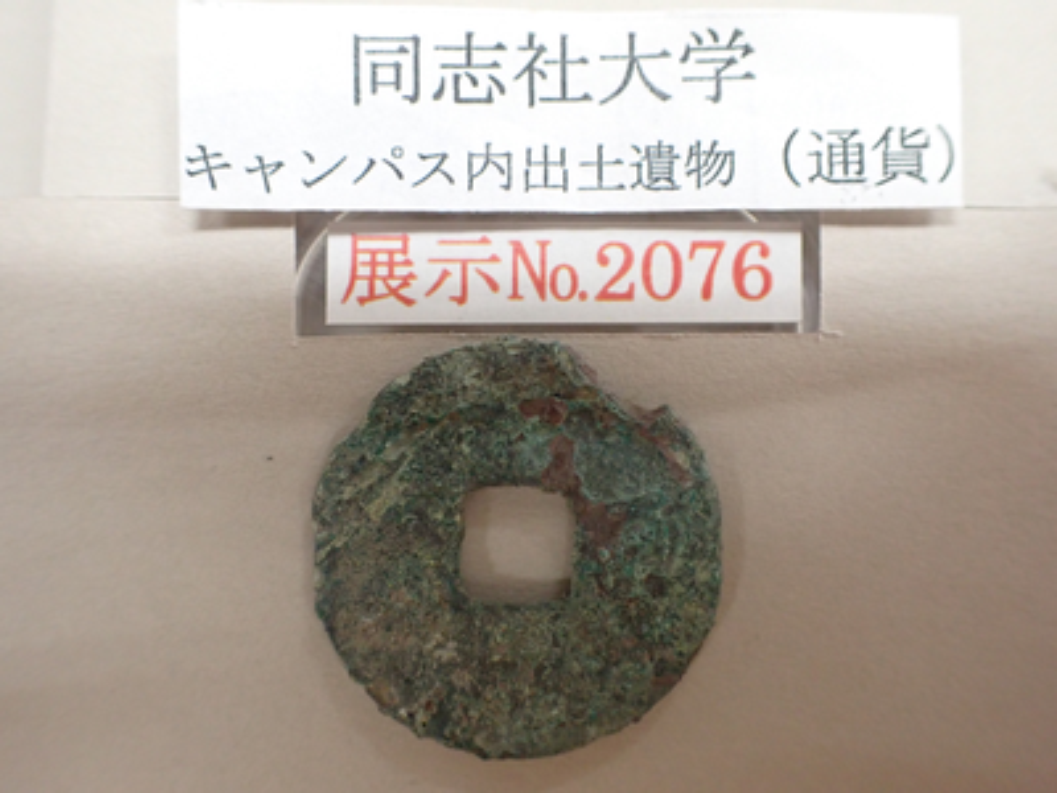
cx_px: 528
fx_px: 916
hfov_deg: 60.0
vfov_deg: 46.8
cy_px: 396
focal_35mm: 30
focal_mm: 5.4
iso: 800
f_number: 2.3
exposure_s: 1/125
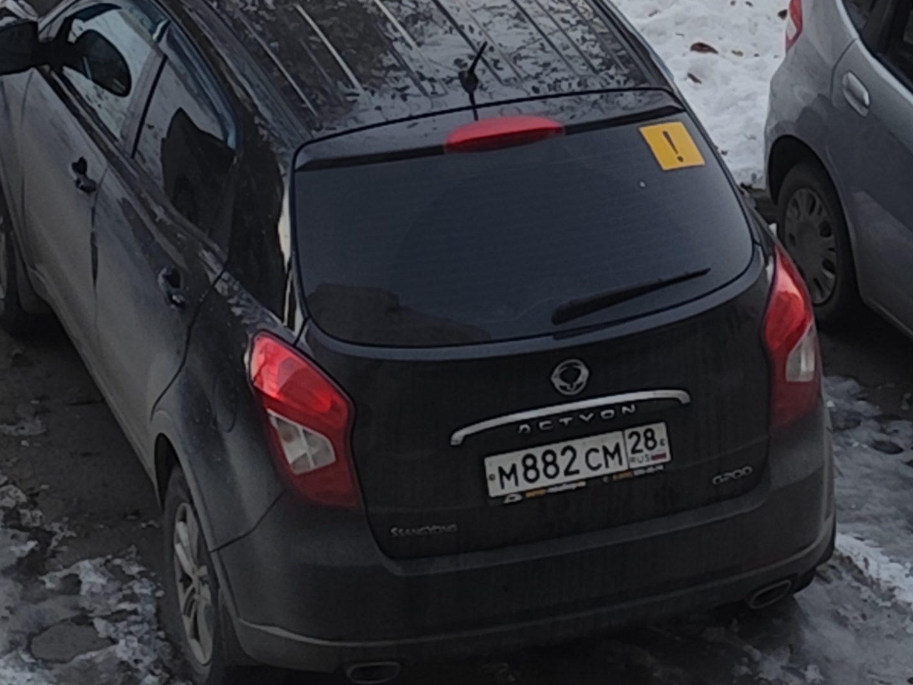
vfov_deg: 24.4
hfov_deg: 32.1
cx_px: 398
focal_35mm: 60
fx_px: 1583
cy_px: 303
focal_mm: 6.19
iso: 500
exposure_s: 1/100
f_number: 1.65
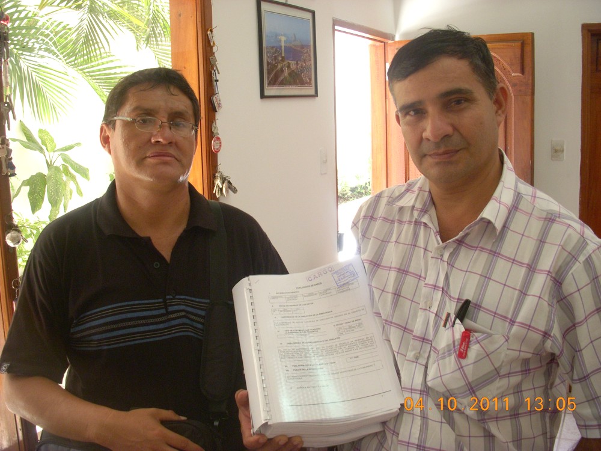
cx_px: 300
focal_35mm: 38
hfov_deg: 49.0
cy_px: 226
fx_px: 660
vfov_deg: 37.7
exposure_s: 1/50
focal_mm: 6.3
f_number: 3.3
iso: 100
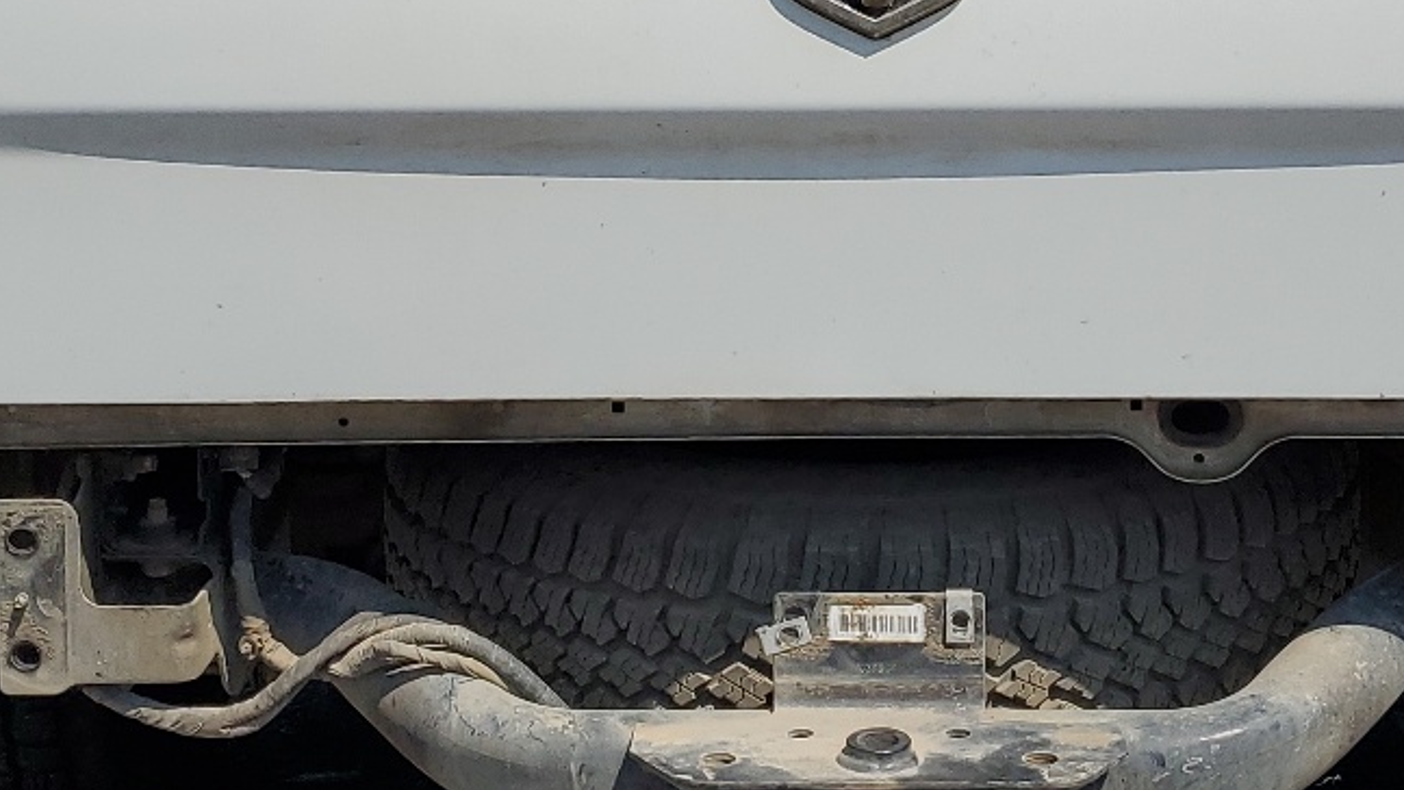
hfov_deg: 30.1
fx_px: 2606
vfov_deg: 17.1
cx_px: 820
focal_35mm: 70
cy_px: 143
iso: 50
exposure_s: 1/10000
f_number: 1.5
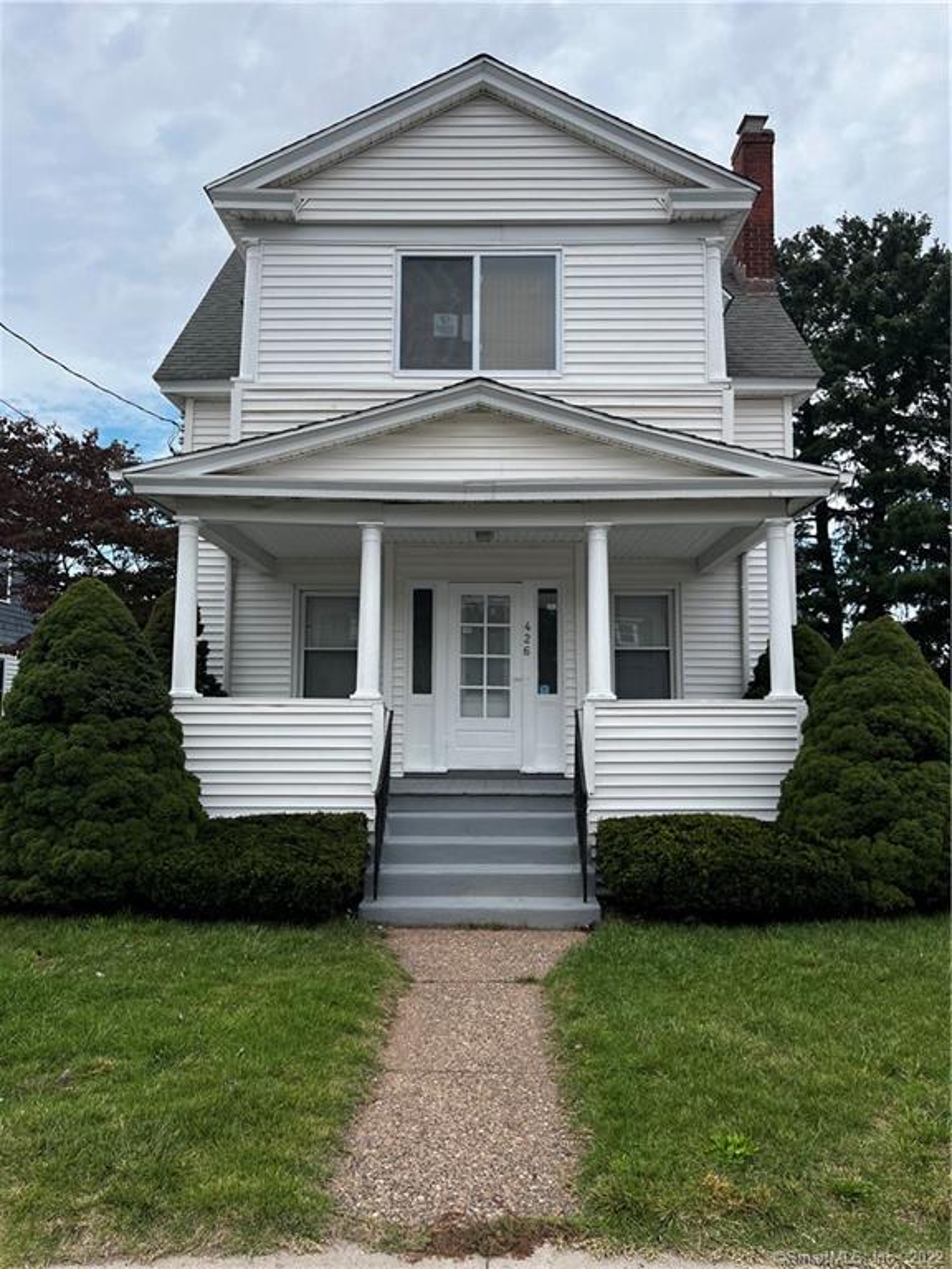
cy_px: 634
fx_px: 953
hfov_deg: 53.1
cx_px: 476
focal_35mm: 26
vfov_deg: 67.3
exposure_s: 1/1196
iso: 50
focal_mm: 5.7
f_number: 1.5
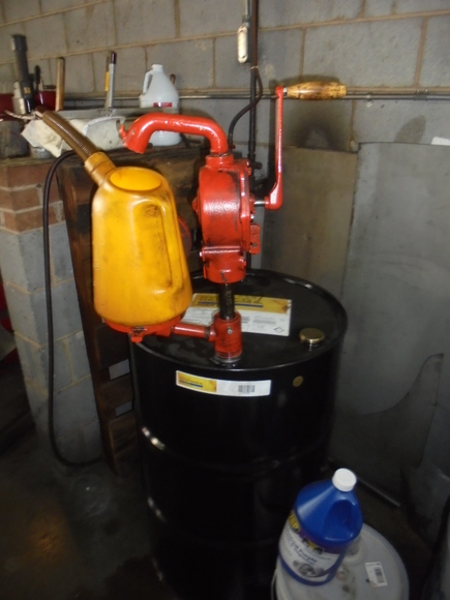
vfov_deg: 67.3
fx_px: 451
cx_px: 225
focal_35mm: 26
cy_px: 300
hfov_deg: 53.1
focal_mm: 4.6
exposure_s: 1/30
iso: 400
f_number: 3.5
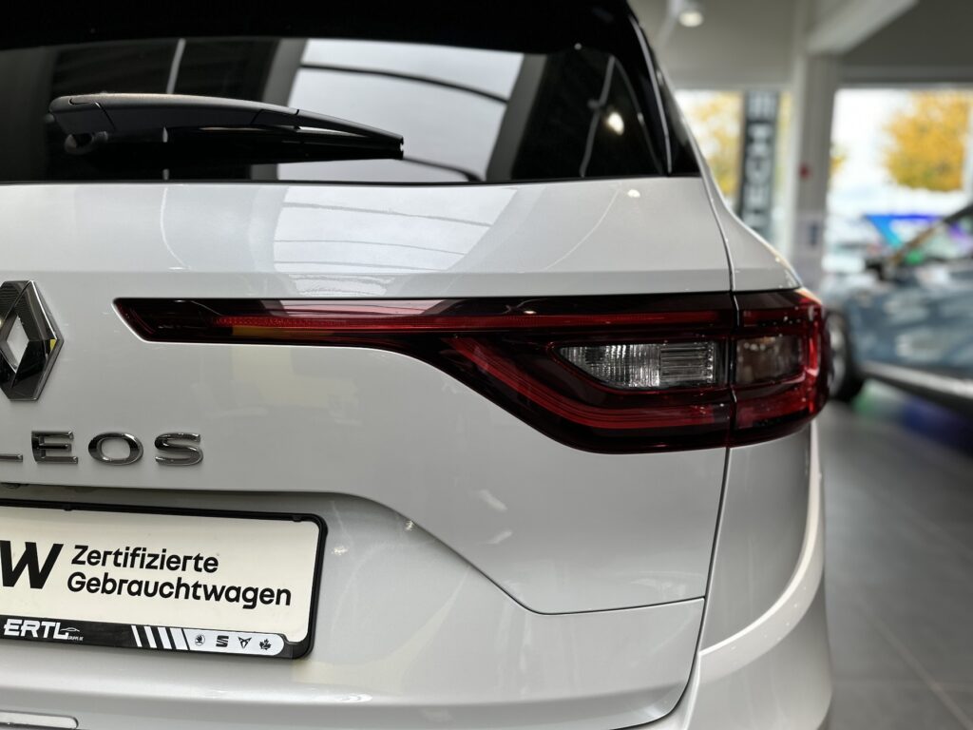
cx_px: 486
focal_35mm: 24
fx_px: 675
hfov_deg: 71.6
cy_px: 365
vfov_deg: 56.8
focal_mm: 6.86
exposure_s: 1/192
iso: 64
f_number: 1.78
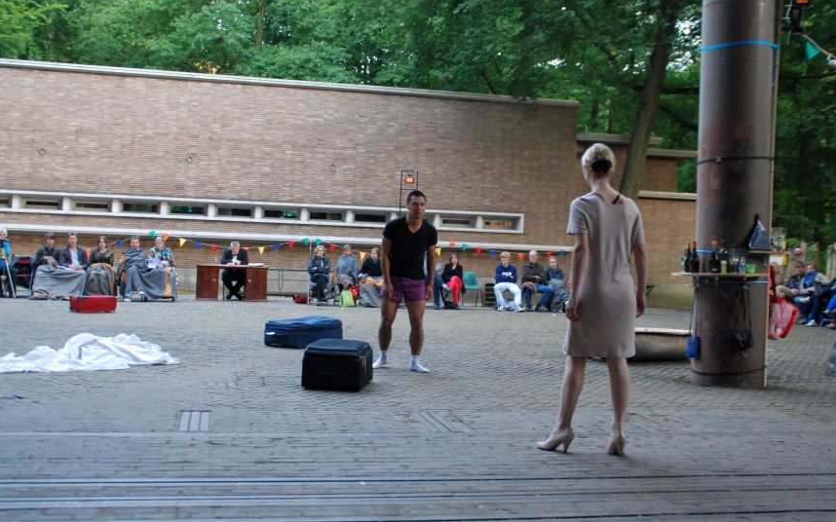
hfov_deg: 44.7
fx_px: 1016
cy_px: 250
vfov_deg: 28.8
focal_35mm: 45
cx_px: 430
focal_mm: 25
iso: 1250
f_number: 4
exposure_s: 1/100
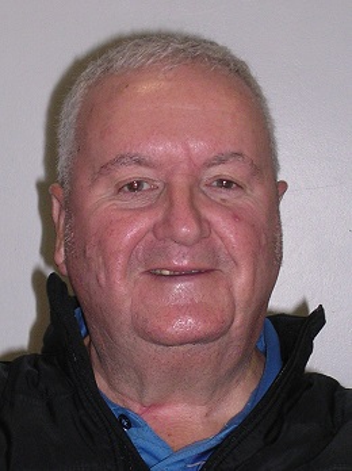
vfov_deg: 22.8
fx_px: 1169
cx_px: 176
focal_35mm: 86
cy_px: 236
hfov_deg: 17.1
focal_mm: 13
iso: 201
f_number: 4.1
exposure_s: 1/60.1
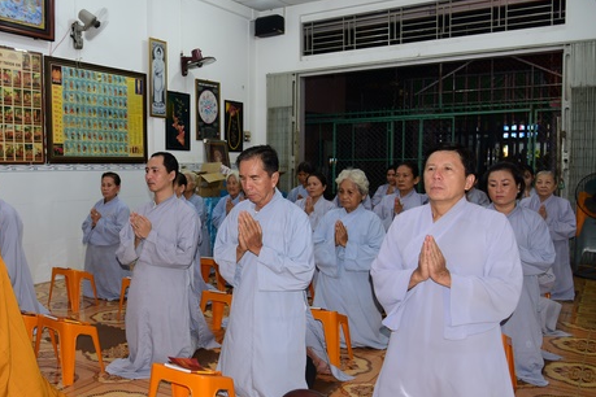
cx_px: 199
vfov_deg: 38.9
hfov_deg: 54.7
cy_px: 204
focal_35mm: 34
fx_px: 563
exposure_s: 1/60
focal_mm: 24
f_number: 4
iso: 320
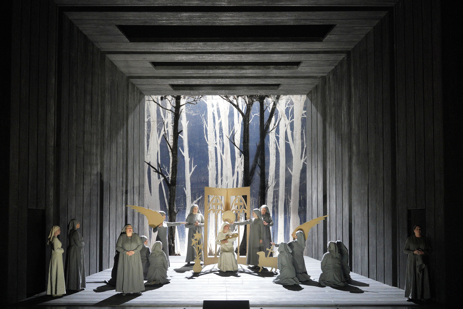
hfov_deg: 28.8
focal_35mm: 70
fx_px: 900
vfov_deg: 19.5
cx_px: 232
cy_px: 154
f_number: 4
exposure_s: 1/250
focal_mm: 70
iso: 5000
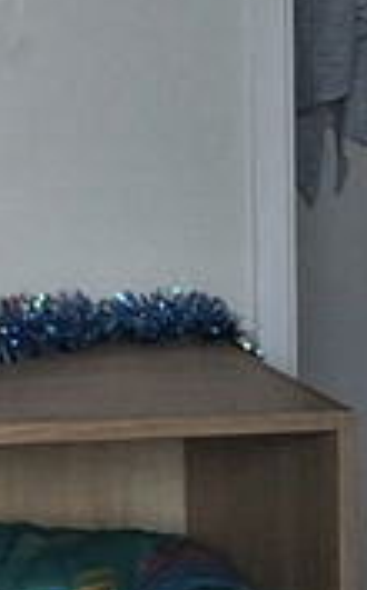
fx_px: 3551
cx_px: -1124
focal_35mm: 221
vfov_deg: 9.1
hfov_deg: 5.2
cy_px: -427
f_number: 1.8
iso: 50
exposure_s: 1/102
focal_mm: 5.54
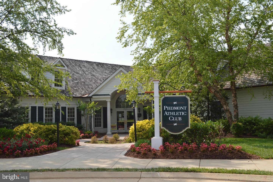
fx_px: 295
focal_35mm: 39
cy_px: 91
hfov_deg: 49.6
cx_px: 136
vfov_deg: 34.1
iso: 100
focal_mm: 26
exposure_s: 1/200
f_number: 7.1
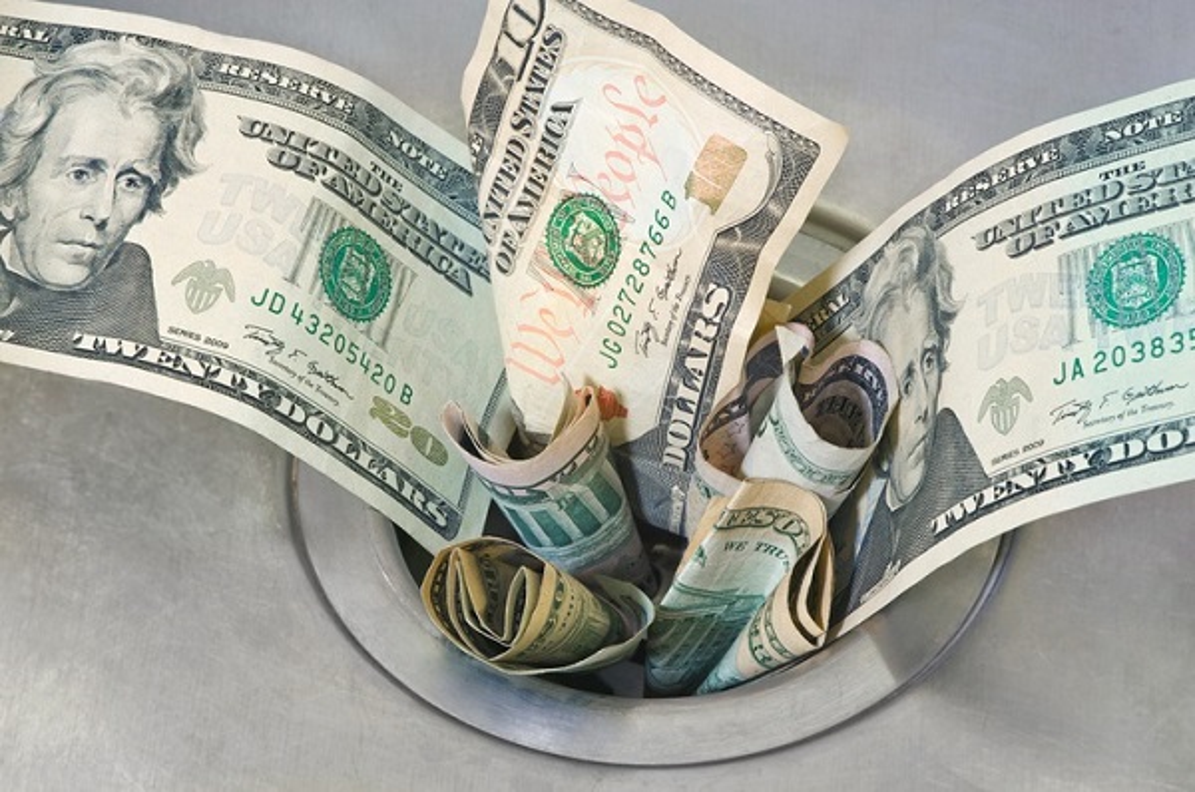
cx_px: 598
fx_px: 3480
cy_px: 396
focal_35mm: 105
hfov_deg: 19.5
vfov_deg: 13.0
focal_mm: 105
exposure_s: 3
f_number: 22
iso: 100
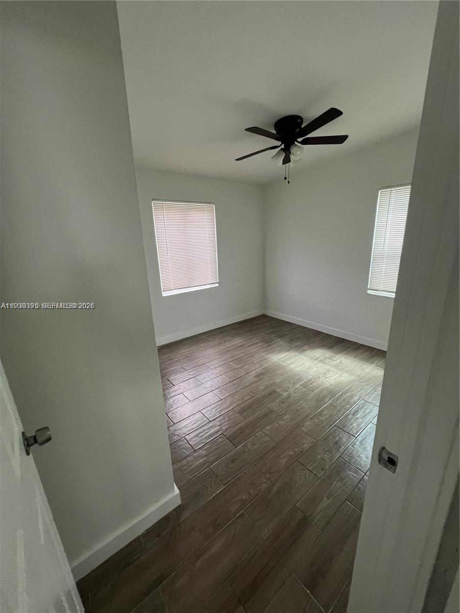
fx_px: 230
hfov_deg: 89.9
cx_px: 230
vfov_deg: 106.2
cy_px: 306
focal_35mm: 13
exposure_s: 1/99
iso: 250
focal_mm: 1.57
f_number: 1.8
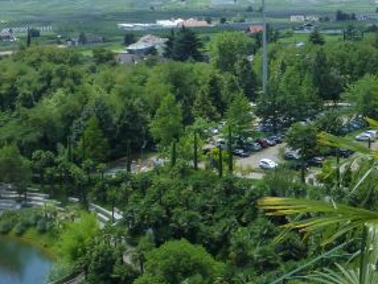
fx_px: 623
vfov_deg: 24.8
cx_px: 354
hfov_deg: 31.8
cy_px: 20
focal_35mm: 57
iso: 160
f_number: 4
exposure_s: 1/400
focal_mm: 4.3
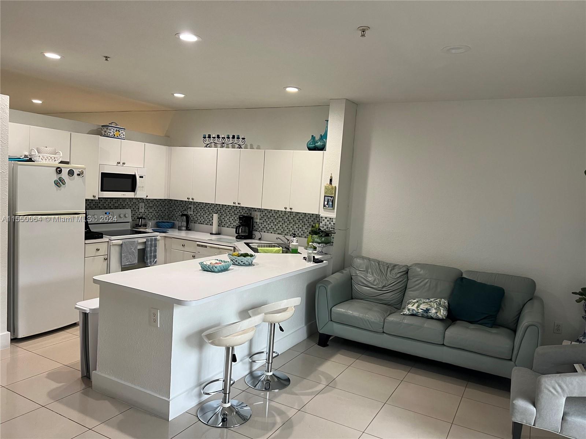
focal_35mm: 26
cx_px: 293
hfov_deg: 67.3
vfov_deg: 53.1
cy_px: 220
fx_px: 440
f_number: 1.5
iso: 100
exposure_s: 1/60
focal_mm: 5.7
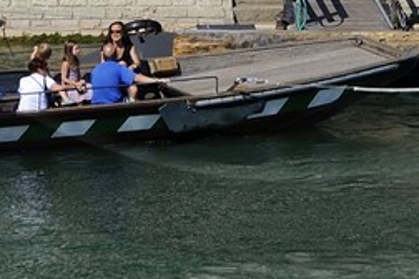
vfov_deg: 1.1
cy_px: -427
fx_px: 14780
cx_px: 308
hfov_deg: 1.6
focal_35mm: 1270
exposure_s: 1/320
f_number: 10
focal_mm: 200
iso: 200
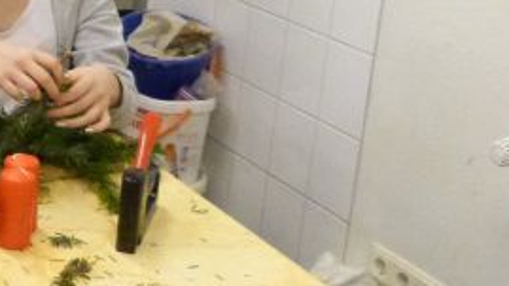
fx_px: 1093
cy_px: 38
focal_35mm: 81
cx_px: -134
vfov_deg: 14.8
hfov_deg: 23.5
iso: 800
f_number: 2.8
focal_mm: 4.5
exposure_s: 1/60
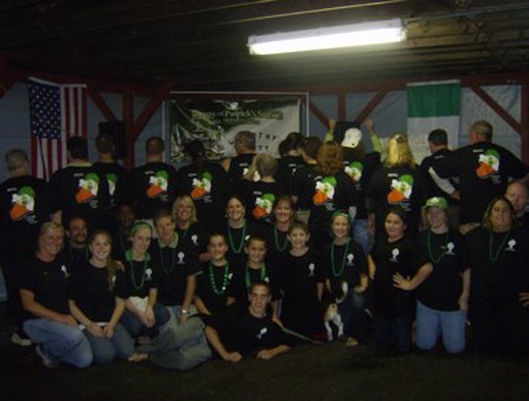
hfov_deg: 51.2
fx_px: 553
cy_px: 200
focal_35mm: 36
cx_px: 264
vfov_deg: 39.9
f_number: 2.8
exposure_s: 1/60
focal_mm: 6
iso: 200
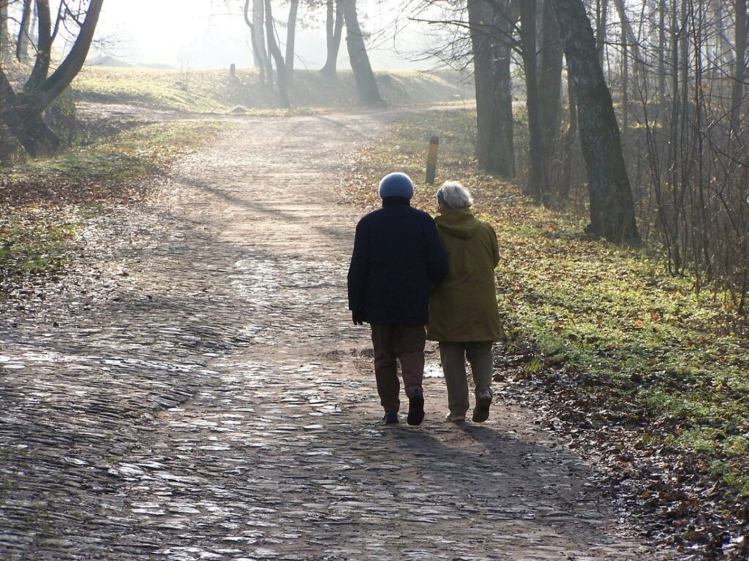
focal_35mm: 139
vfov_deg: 10.7
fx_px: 3008
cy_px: 280
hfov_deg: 14.2
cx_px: 374
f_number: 3.2
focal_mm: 23.1
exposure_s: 1/180
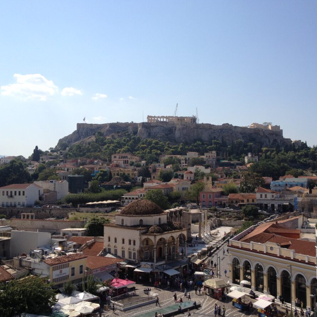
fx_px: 435
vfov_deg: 40.0
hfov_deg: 39.8
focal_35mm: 42
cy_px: 157
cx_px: 197
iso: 50
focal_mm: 4.28
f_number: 2.4
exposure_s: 1/2404
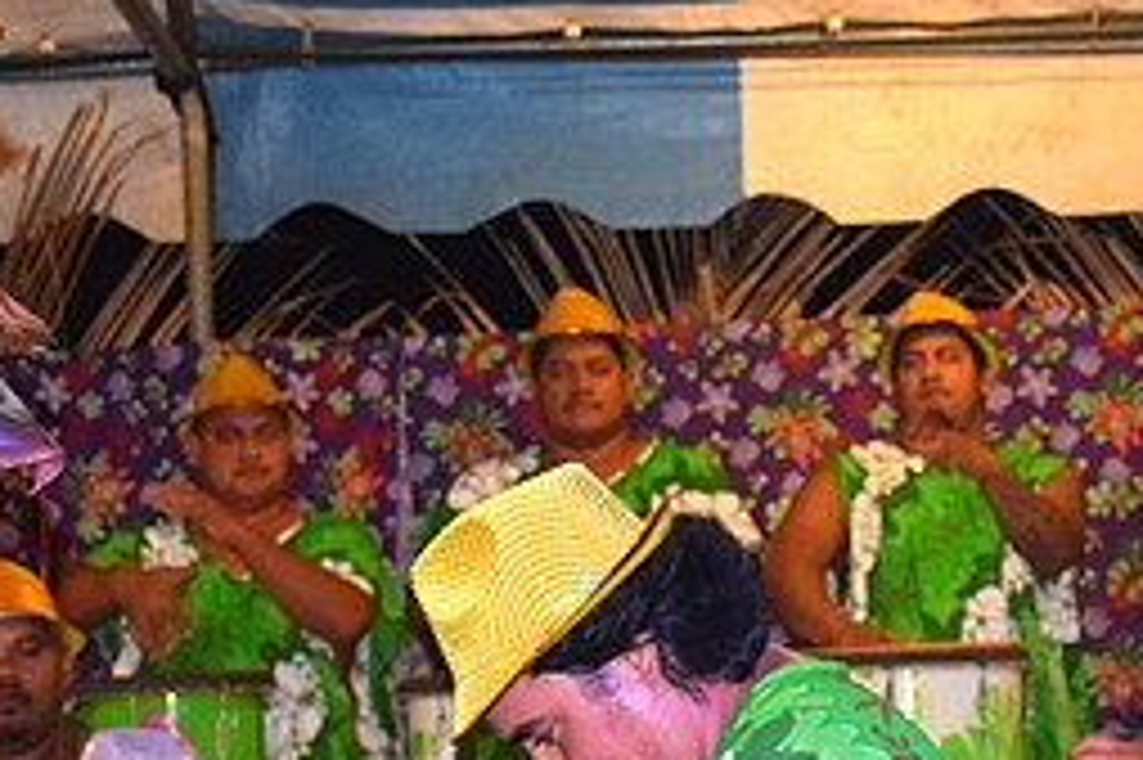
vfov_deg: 9.6
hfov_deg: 14.2
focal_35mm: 142
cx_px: 1184
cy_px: 571
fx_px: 4505
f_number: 4
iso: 2800
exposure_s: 1/60
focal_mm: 30
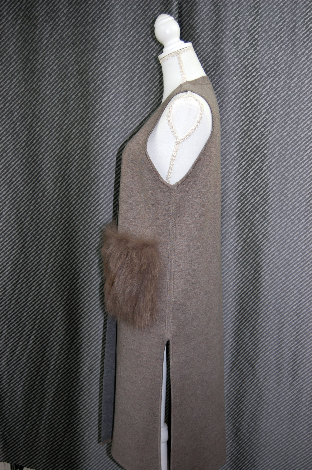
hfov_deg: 34.1
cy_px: 235
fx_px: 508
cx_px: 156
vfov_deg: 49.6
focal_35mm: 39
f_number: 4.2
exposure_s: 1/60
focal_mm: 26
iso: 400
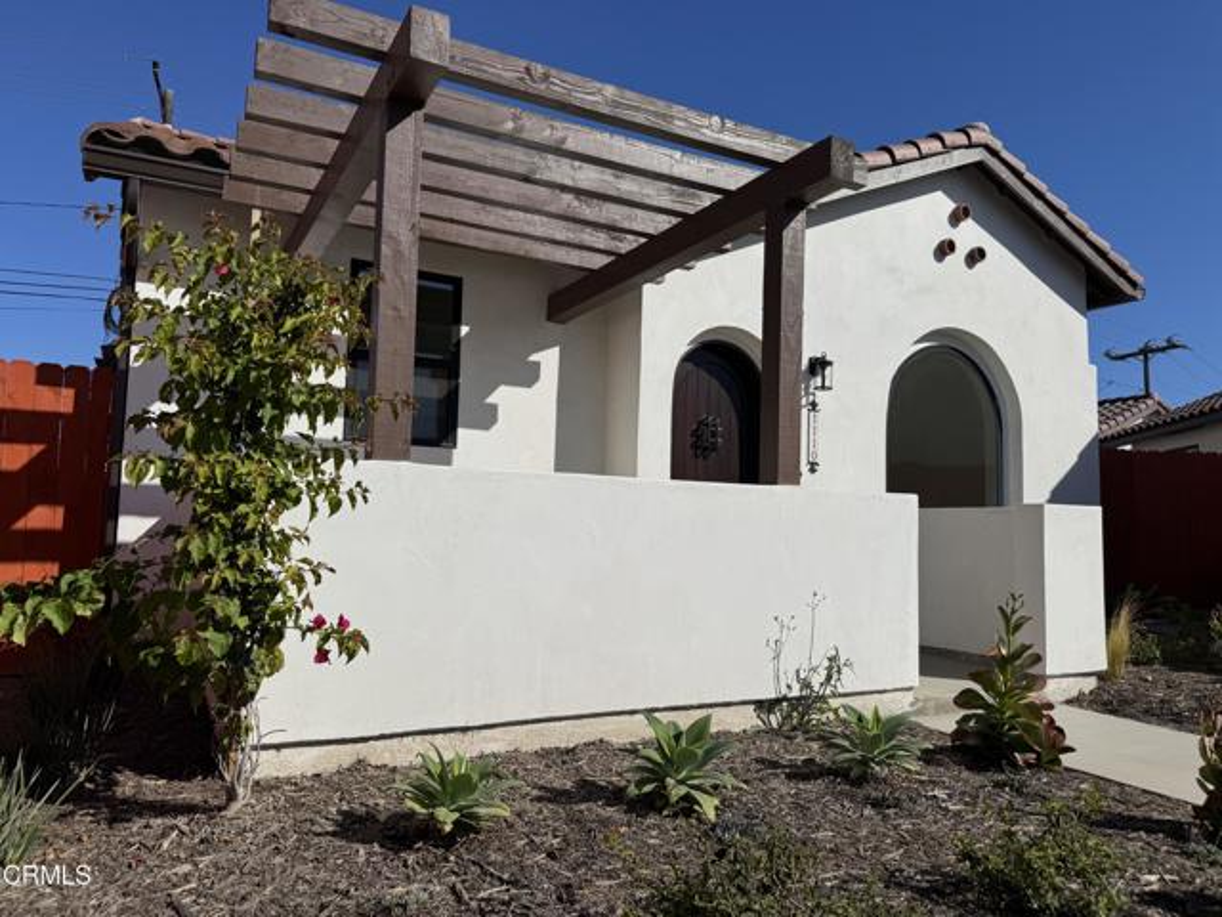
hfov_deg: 71.6
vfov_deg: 56.8
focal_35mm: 24
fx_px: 847
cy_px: 458
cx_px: 611
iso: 64
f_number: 1.78
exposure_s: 1/12346
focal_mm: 6.76
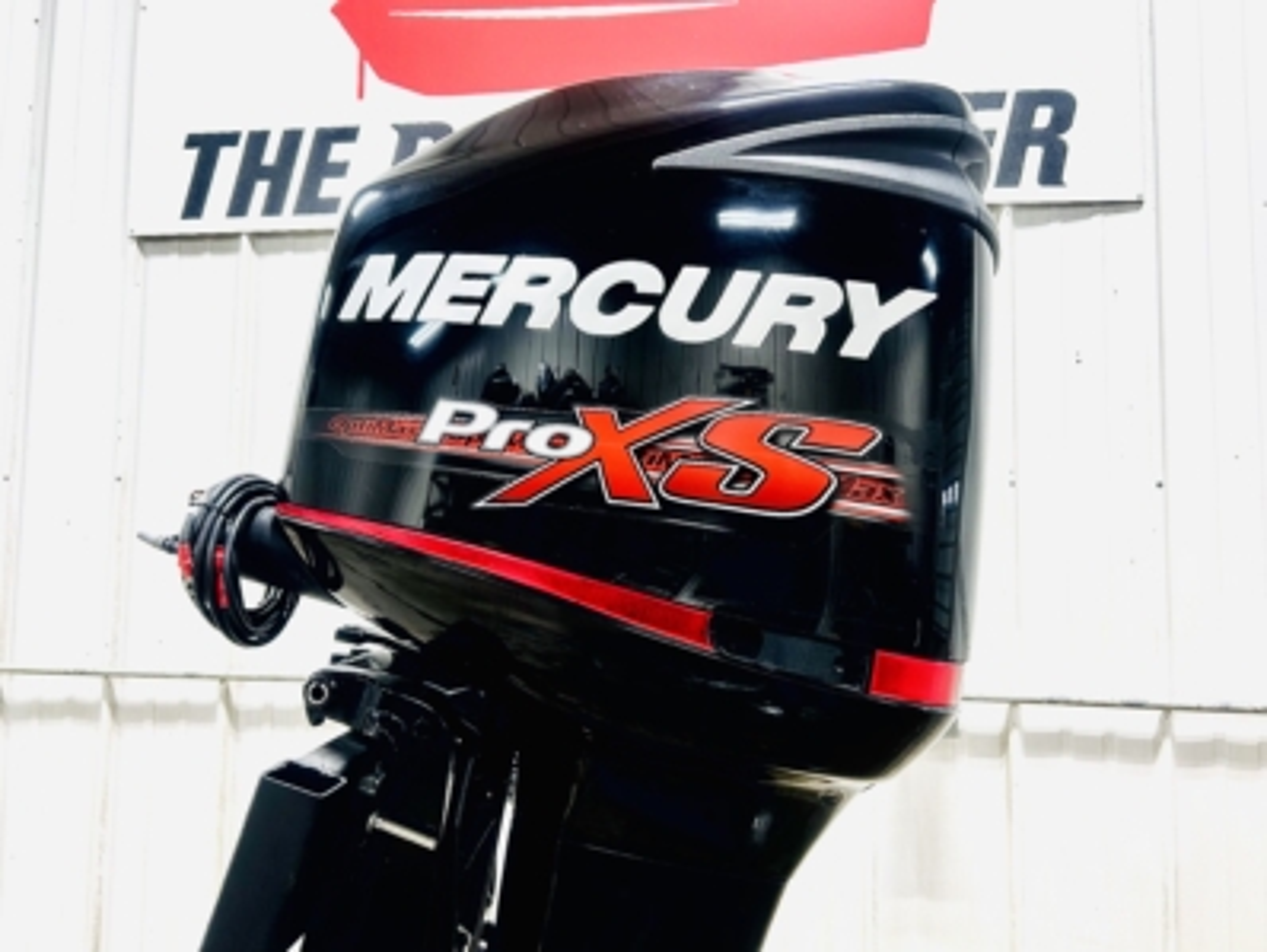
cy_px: 476
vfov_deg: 53.1
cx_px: 634
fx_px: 952
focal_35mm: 26
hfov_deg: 67.3
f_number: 1.5
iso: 50
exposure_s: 1/120
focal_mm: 5.7
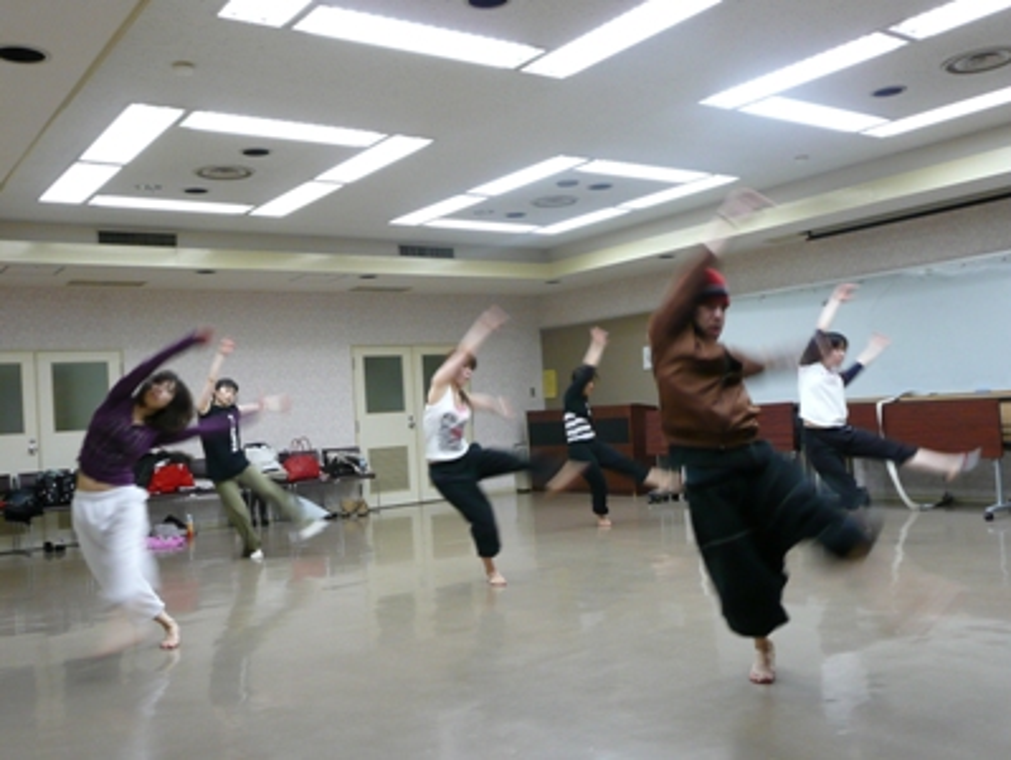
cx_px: 506
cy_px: 380
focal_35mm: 34
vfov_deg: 41.9
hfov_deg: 53.9
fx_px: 994
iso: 200
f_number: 3.6
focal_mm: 5.5
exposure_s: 1/25
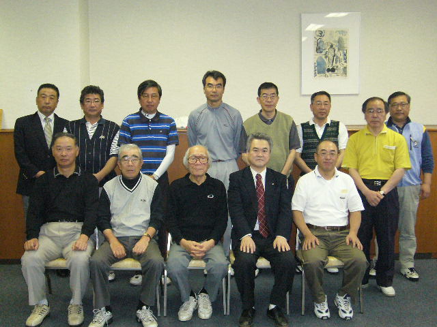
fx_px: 568
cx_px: 218
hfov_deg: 42.1
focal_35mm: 45
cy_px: 164
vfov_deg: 32.2
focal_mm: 7.5
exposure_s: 1/60
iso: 400
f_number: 3.2
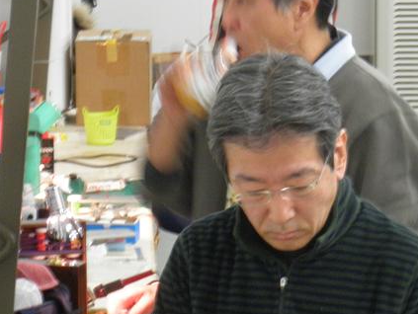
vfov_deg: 5.0
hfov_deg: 6.7
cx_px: 298
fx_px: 3565
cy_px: 163
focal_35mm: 295
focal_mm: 21.6
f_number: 5.5
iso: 200
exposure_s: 1/4
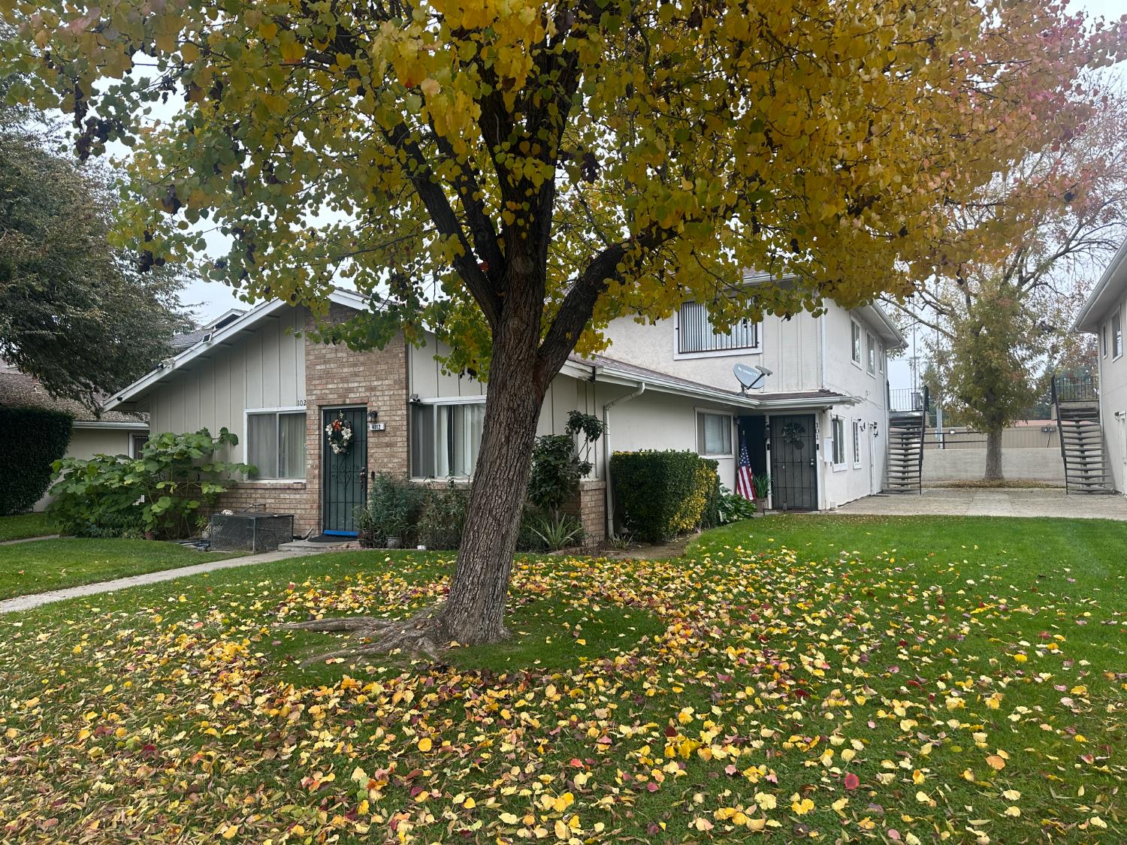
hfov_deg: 71.6
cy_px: 422
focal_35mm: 24
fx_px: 781
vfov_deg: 56.8
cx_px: 564
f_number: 1.78
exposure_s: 1/296
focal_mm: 6.86
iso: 80
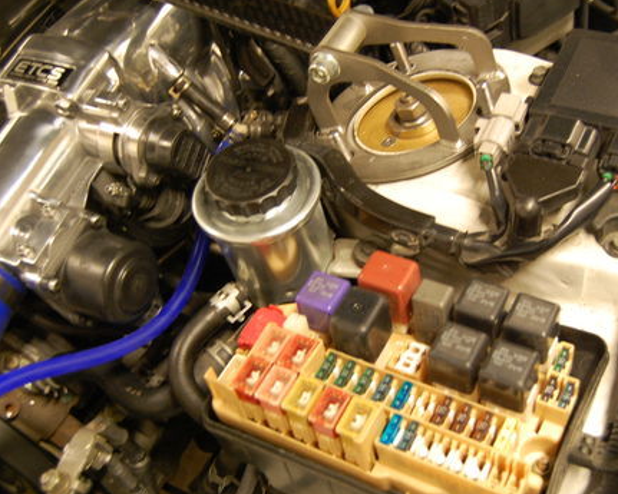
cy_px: 253
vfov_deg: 32.8
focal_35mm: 46
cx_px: 366
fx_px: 842
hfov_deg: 40.2
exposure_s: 1/13
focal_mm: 22
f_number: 3.8
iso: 800
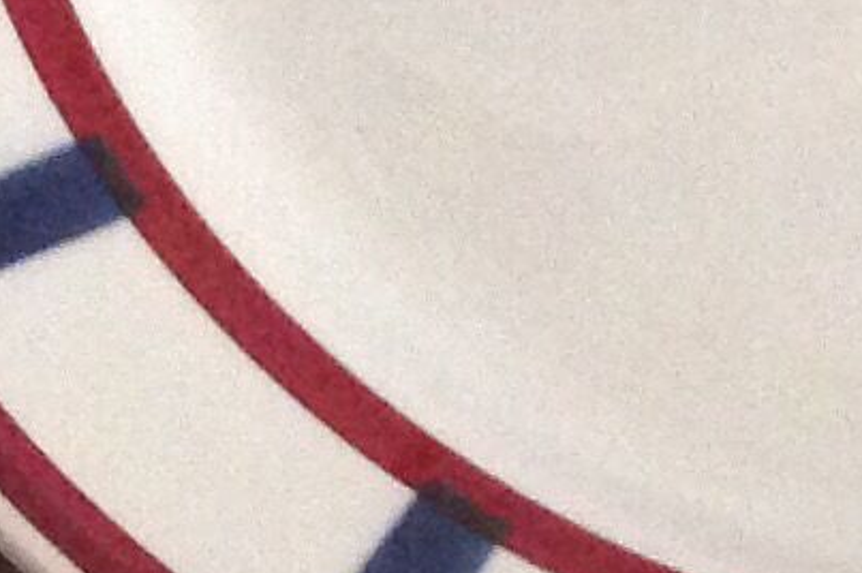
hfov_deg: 8.6
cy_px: 1122
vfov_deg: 5.7
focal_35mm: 234
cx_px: -351
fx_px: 5598
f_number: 2.4
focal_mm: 4.28
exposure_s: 1/15
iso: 500
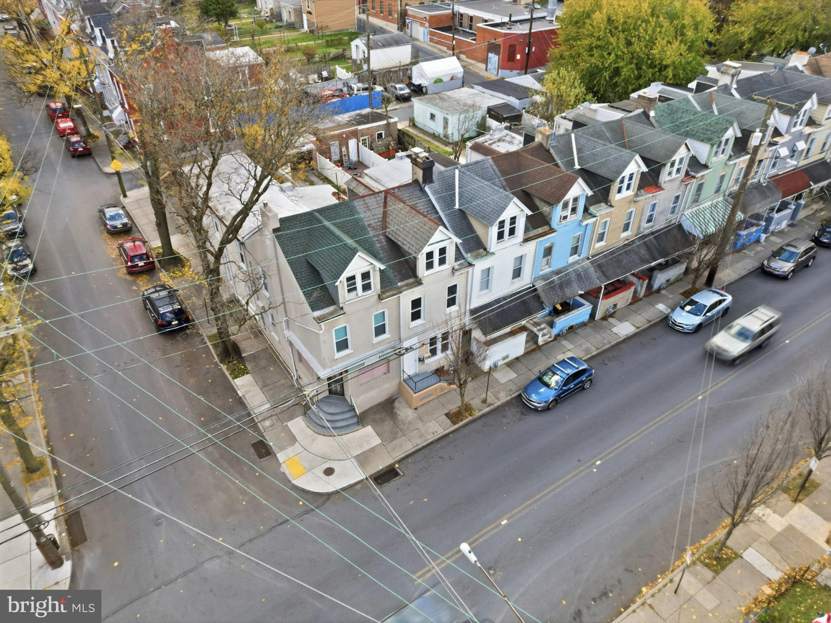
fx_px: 576
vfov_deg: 56.8
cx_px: 416
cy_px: 312
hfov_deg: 71.6
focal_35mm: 24
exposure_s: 1/40
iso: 100
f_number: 1.7
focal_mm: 6.7
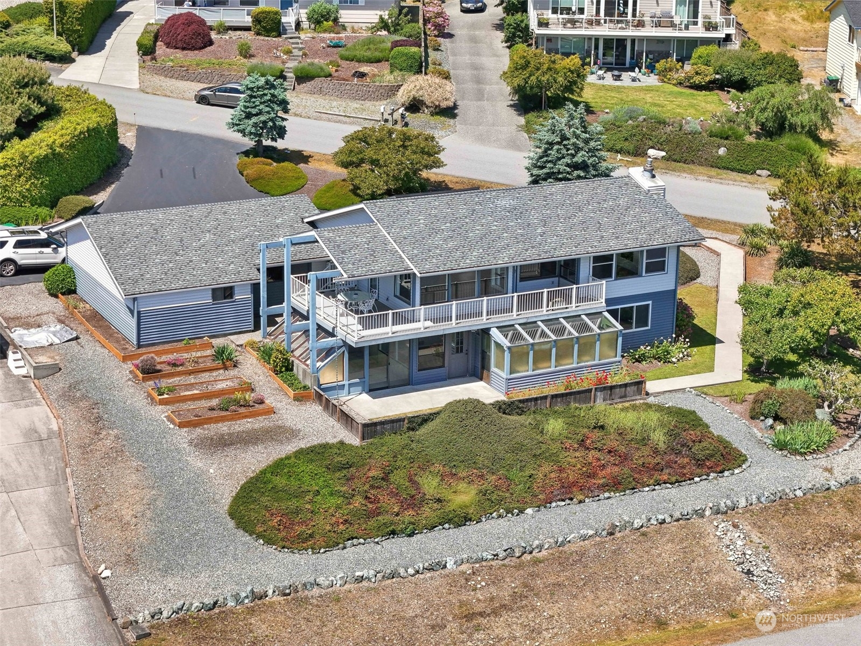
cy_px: 323
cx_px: 430
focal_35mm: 70
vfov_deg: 21.0
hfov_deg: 27.8
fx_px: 1741
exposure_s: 1/100
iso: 110
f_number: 2.8
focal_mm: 19.4
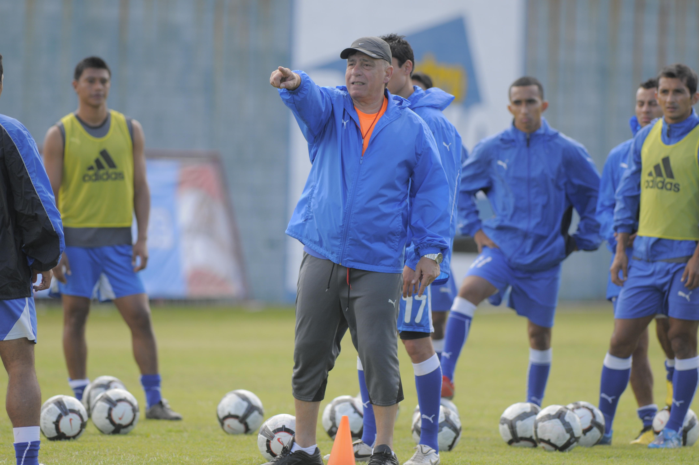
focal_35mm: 450
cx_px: 350
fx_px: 8727
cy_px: 232
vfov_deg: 3.0
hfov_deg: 4.6
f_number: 2.8
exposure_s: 1/1000
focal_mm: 300
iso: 250
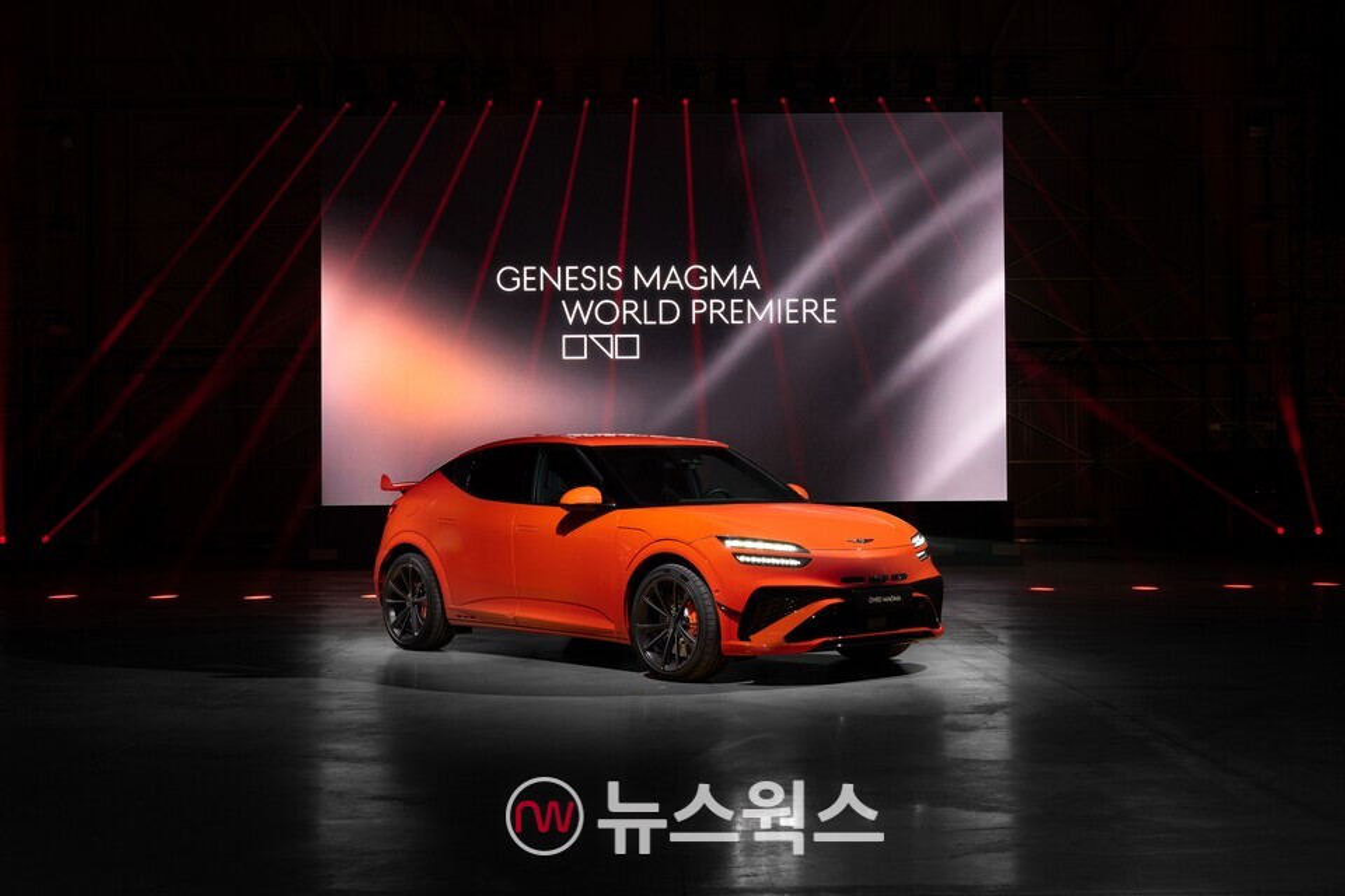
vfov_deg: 31.2
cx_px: 672
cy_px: 448
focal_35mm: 43
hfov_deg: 45.4
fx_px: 1606
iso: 160
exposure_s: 1/40
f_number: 8
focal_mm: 43
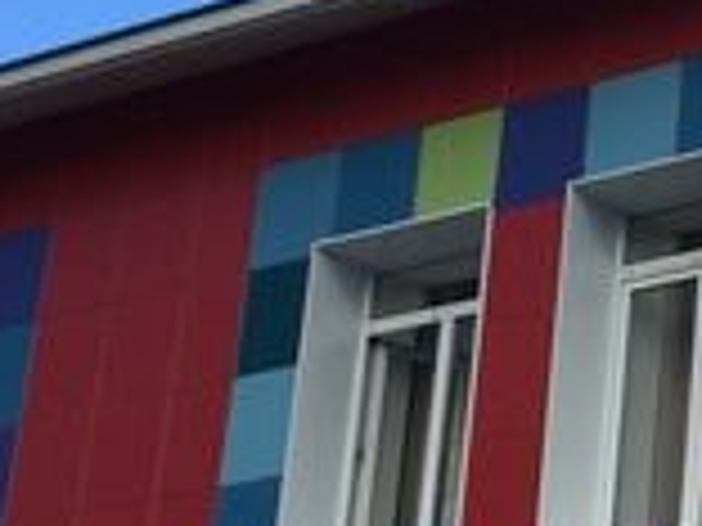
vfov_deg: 9.9
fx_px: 3022
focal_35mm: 149
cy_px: 67
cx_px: 1102
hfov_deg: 12.5
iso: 32
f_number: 2.2
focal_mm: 4.15
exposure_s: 1/879
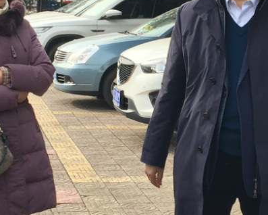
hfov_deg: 16.8
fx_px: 905
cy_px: 147
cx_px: 150
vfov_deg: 13.5
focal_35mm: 114
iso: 32
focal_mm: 4.15
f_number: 2.2
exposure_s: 1/534
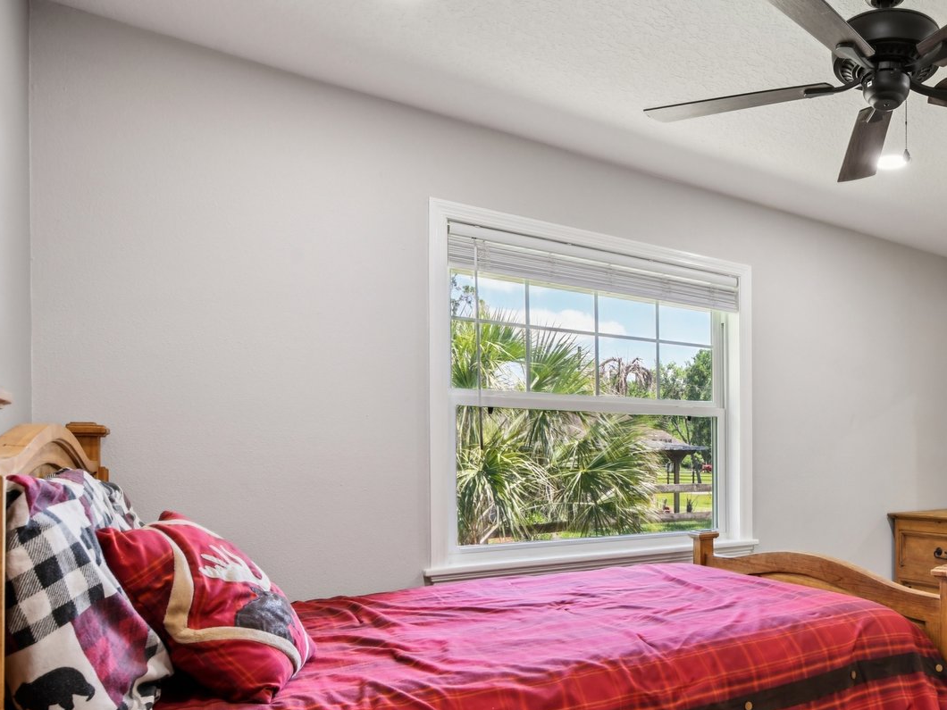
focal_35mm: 26
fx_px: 711
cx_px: 791
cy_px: 467
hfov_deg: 60.4
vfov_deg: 52.2
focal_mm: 14
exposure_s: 1/15
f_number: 8
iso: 400
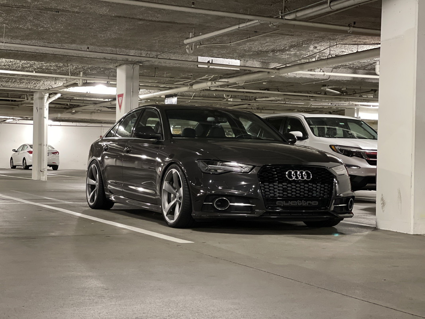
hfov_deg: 30.3
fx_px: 786
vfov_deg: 22.9
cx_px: 212
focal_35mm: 64
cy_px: 160
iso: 500
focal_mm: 7.5
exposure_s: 1/22
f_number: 2.2
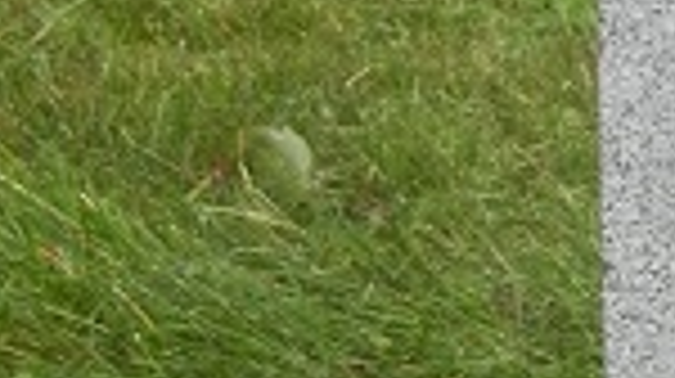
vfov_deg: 4.6
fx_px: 4720
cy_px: -22
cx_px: 1141
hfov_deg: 8.0
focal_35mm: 264
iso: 160
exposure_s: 1/125
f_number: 3.9
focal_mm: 9.3
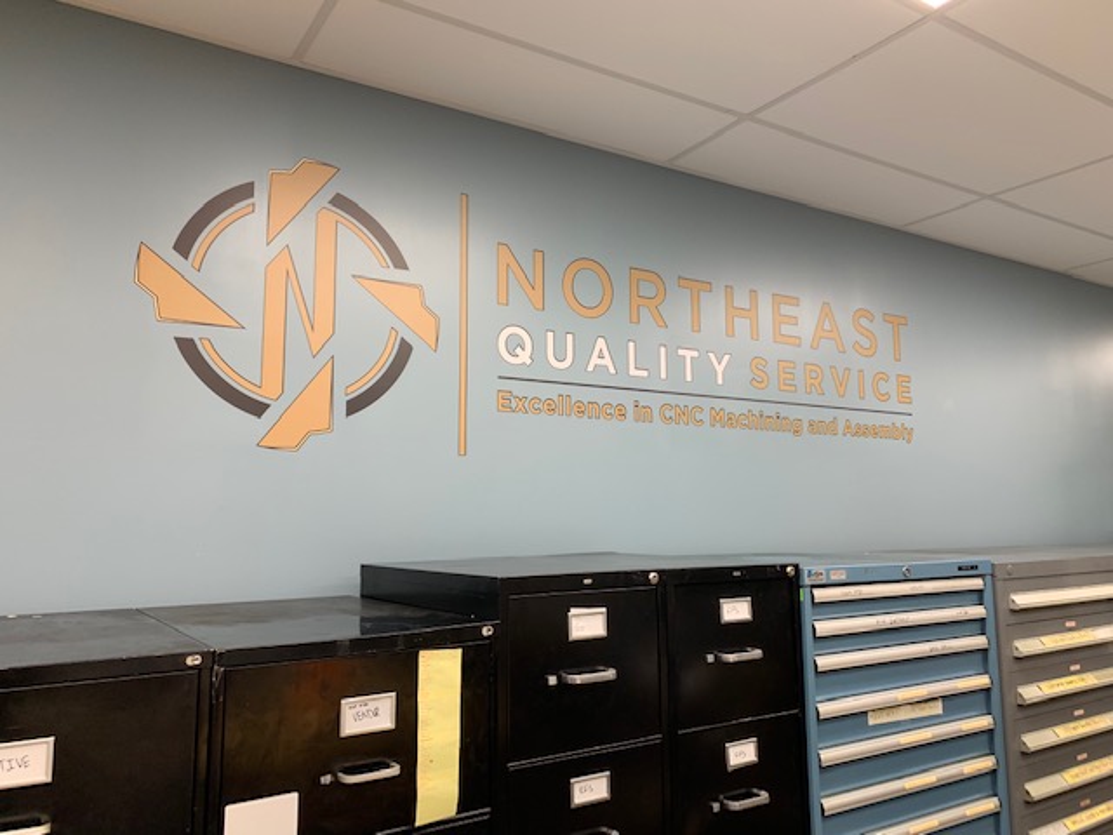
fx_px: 836
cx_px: 556
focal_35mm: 26
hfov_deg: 67.3
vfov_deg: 53.1
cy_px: 418
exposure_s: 1/60
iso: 80
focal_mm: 4.25
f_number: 1.8
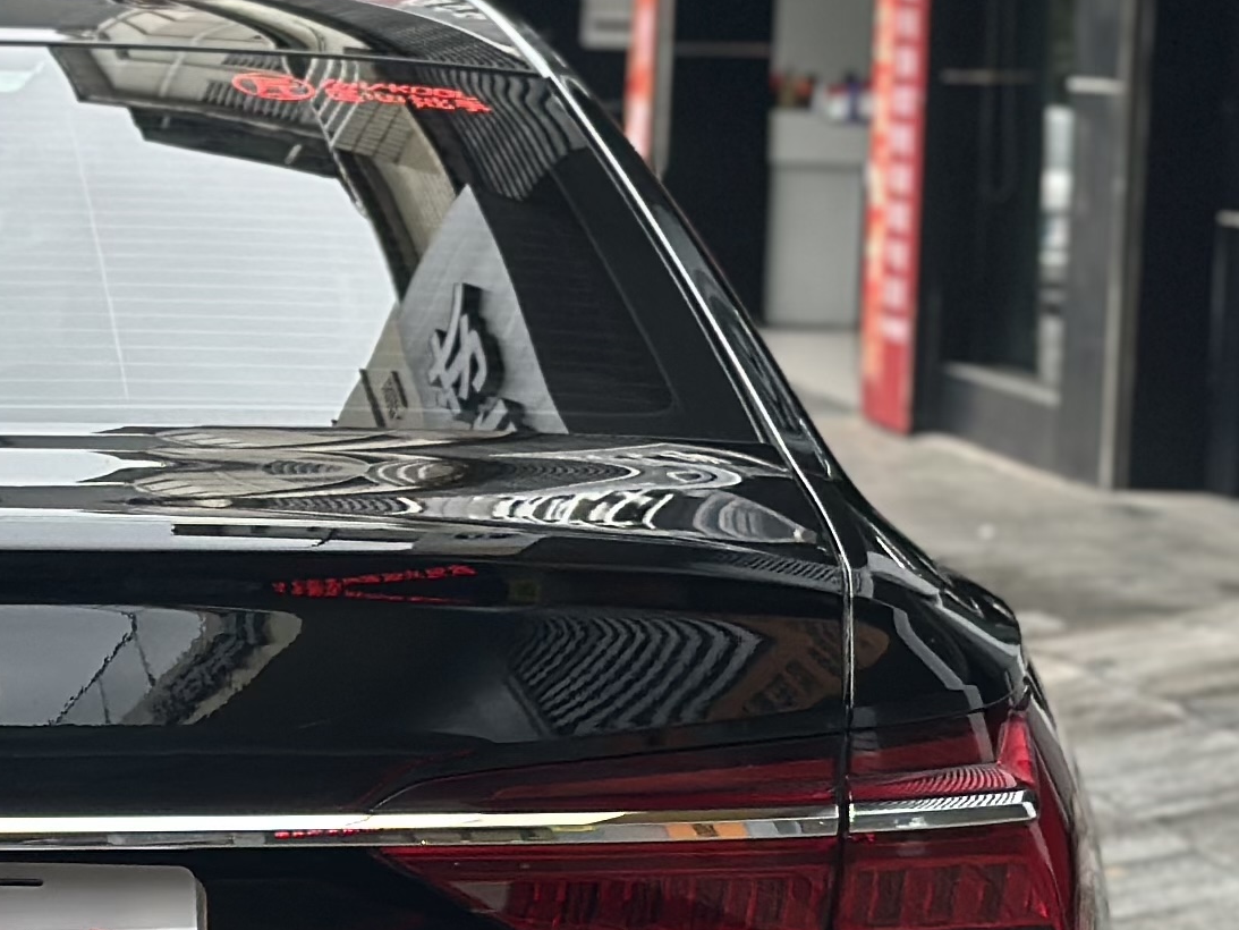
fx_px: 6336
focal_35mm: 177
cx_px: -102
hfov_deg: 11.0
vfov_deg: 8.4
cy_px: 673
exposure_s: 1/264
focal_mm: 6.86
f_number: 1.78
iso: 80
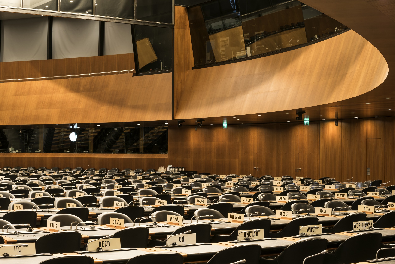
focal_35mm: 70
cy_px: 132
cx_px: 198
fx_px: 768
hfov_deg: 28.8
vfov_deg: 19.5
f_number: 13
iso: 200
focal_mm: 70
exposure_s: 1
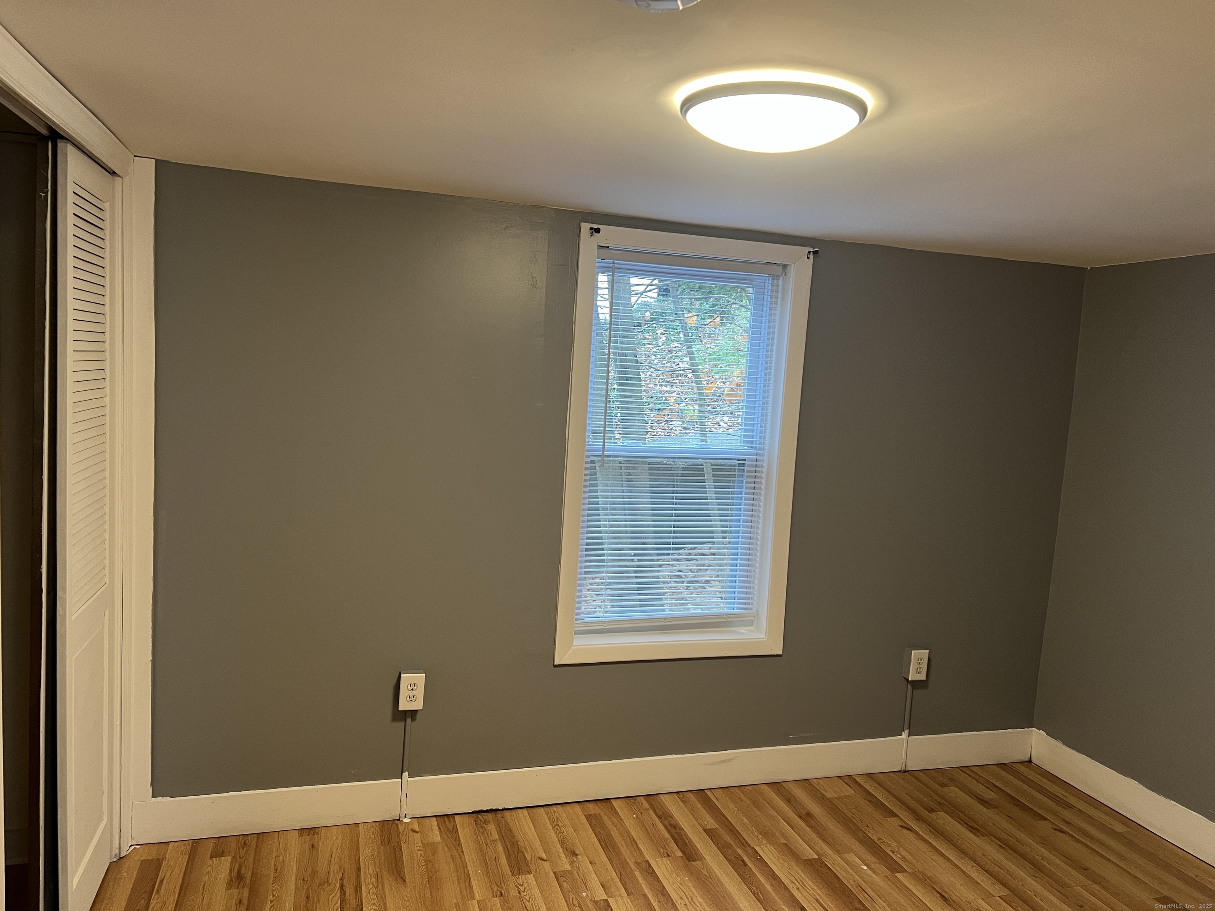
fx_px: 913
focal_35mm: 26
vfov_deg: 53.1
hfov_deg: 67.3
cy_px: 456
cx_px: 608
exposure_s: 1/60
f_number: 1.5
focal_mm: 5.7
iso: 125
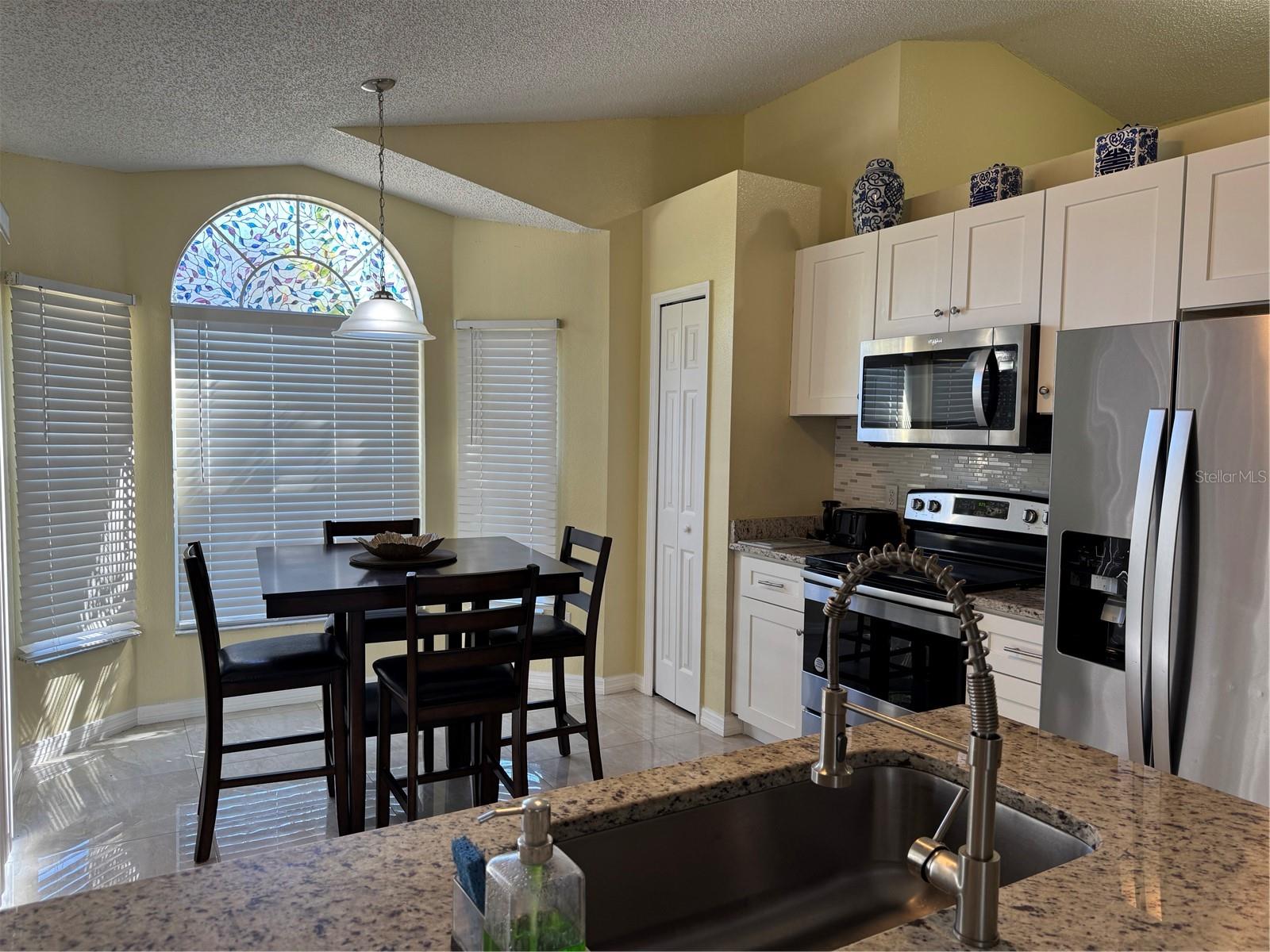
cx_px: 635
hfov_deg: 71.6
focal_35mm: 24
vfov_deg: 56.8
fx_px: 881
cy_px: 476
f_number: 1.78
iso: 100
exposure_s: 1/120
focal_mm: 6.76
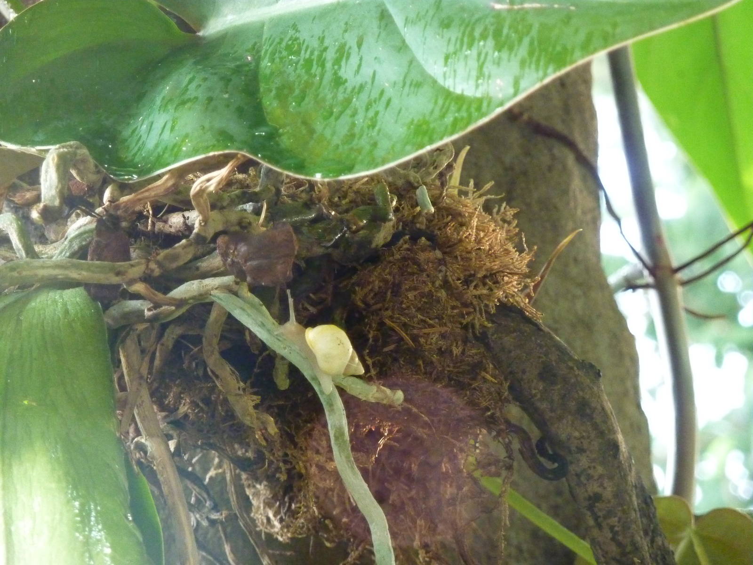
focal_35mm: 169
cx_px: 376
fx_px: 3676
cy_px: 282
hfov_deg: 11.7
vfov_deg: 8.8
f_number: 4.5
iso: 800
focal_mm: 27.8
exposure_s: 1/13
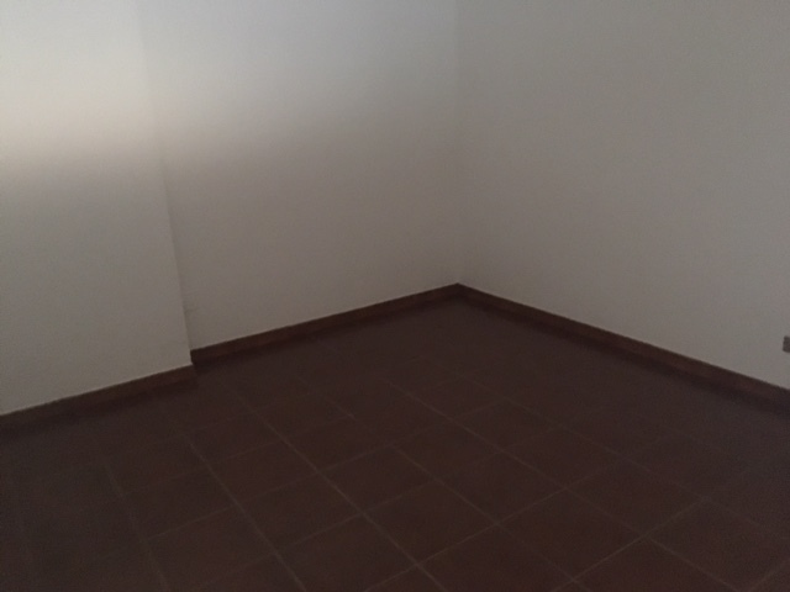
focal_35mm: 29
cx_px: 395
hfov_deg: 61.7
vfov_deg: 48.2
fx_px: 662
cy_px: 296
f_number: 2.2
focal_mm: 4.15
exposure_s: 1/17
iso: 1000
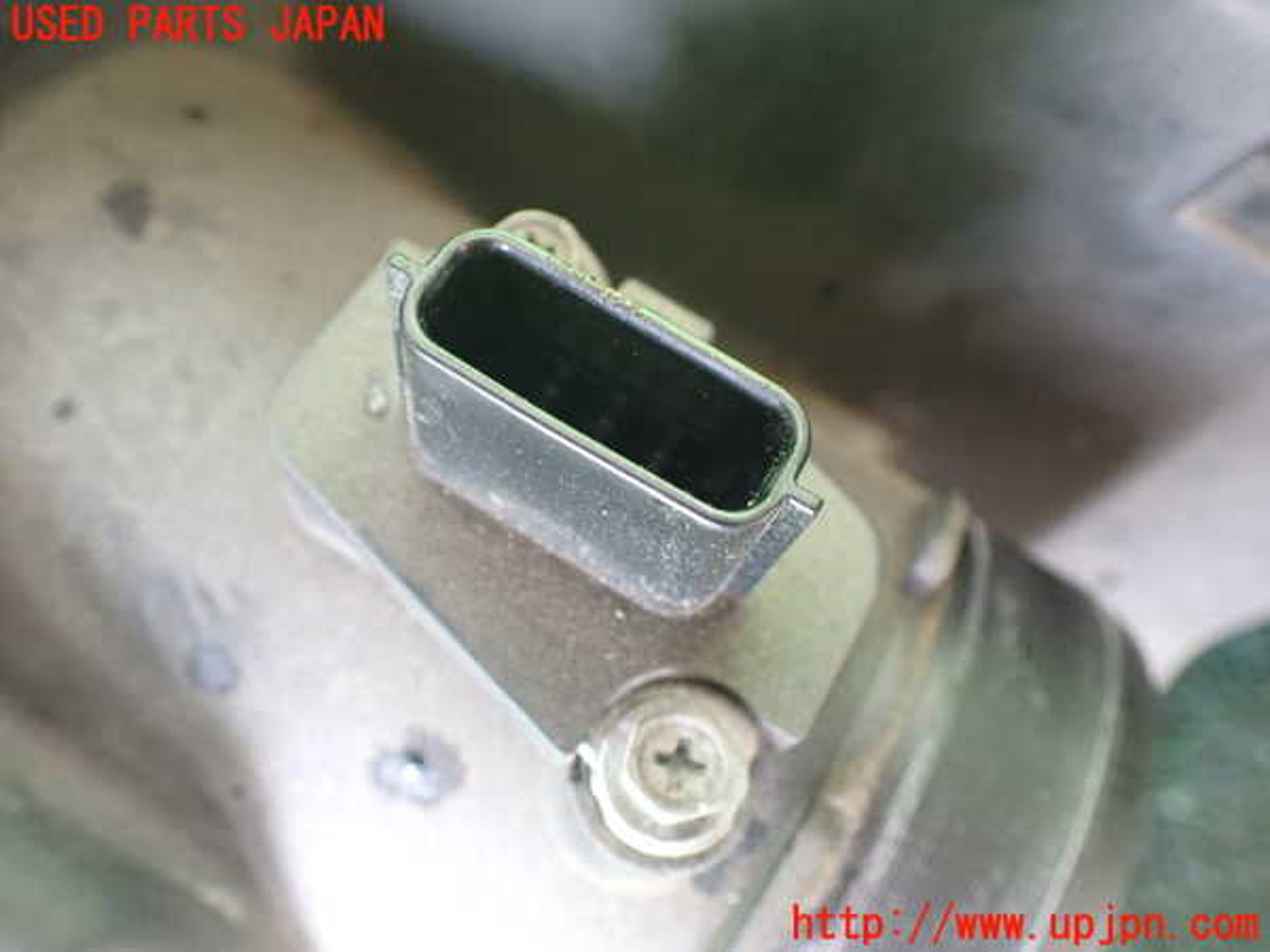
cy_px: 476
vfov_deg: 46.8
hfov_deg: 60.0
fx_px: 1101
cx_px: 635
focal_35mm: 30
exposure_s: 1/60
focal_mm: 5.4
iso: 800
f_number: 2.3
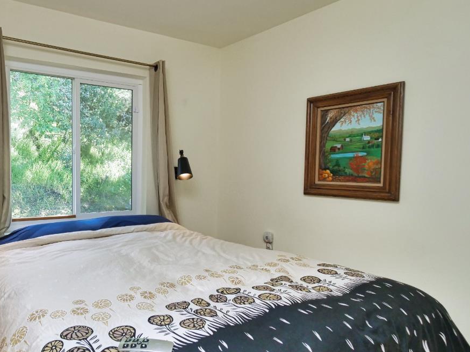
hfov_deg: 68.7
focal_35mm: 24
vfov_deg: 56.7
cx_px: 141
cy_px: 190
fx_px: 326
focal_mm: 7
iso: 800
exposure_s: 1/160
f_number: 4
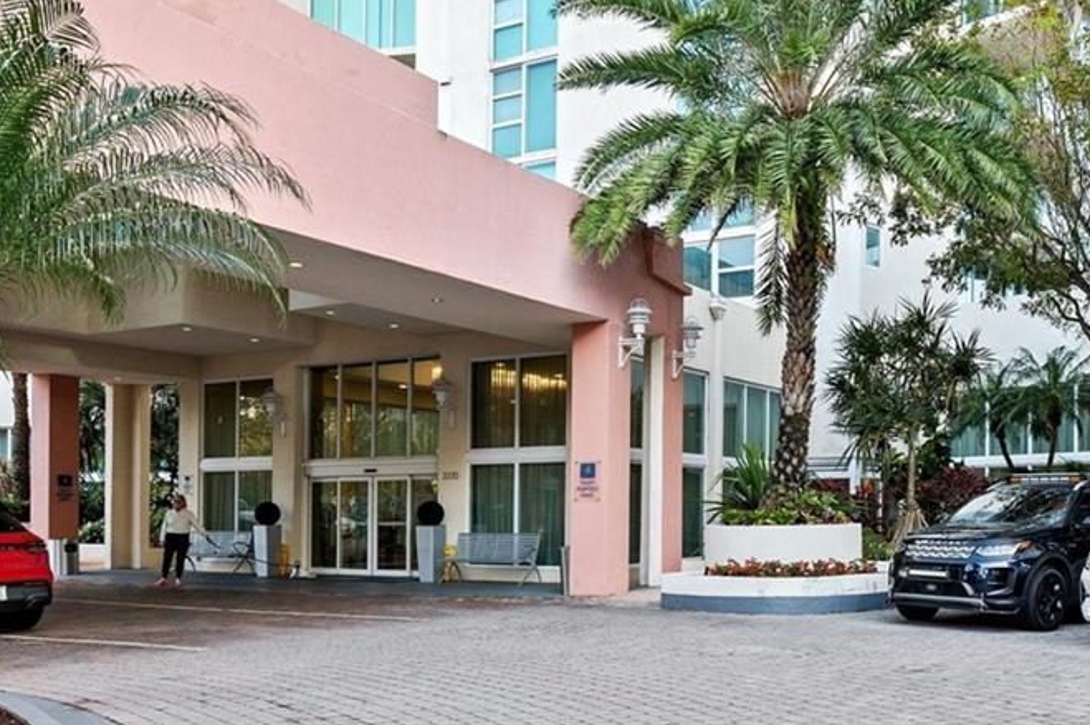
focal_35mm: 34
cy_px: 509
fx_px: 1028
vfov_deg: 38.2
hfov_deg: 55.0
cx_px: 696
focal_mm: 14
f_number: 8
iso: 200
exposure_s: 1/40
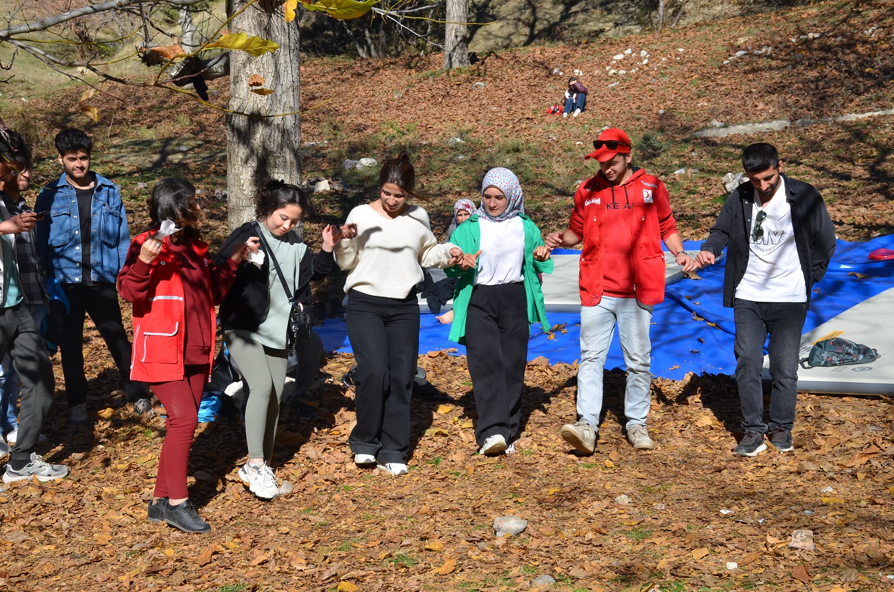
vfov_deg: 20.1
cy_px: 296
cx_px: 447
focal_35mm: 68
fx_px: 1673
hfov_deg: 29.9
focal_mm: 45
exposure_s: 1/250
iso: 100
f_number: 8
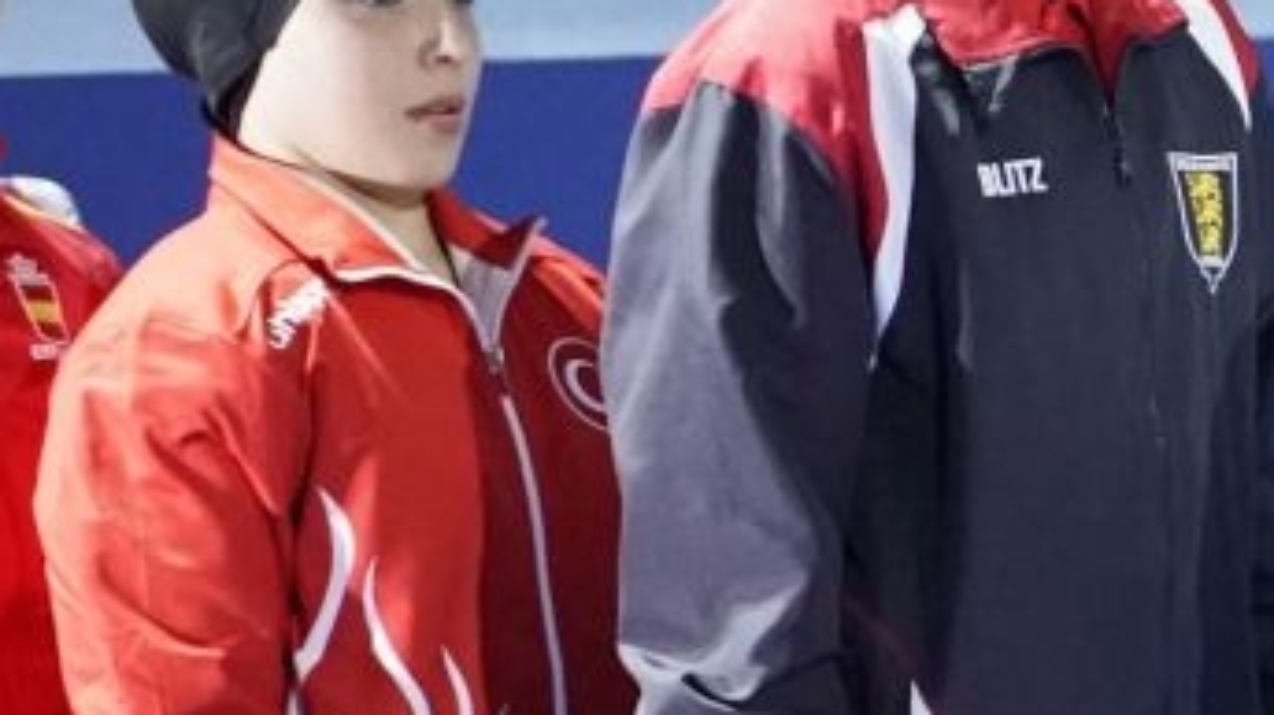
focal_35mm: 867
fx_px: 29270
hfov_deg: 2.5
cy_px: 793
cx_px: 578
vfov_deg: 1.4
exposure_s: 1/250
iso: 6400
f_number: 2.8
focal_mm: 158
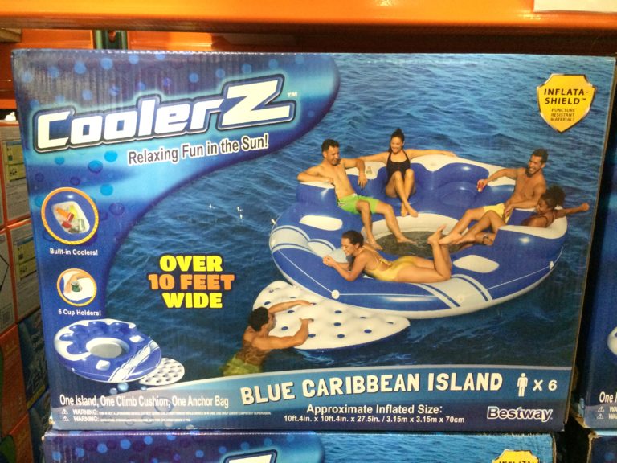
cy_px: 232
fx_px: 517
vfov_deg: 48.2
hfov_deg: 61.7
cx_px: 308
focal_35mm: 29
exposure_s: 1/20
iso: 250
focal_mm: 4.15
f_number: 2.2
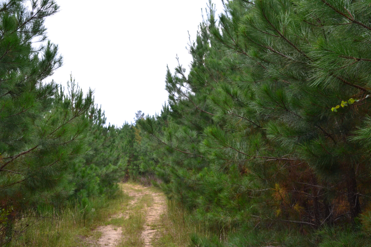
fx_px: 490
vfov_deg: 28.3
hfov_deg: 41.5
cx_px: 185
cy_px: 125
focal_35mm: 48
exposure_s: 1/200
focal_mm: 31
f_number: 10
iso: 400
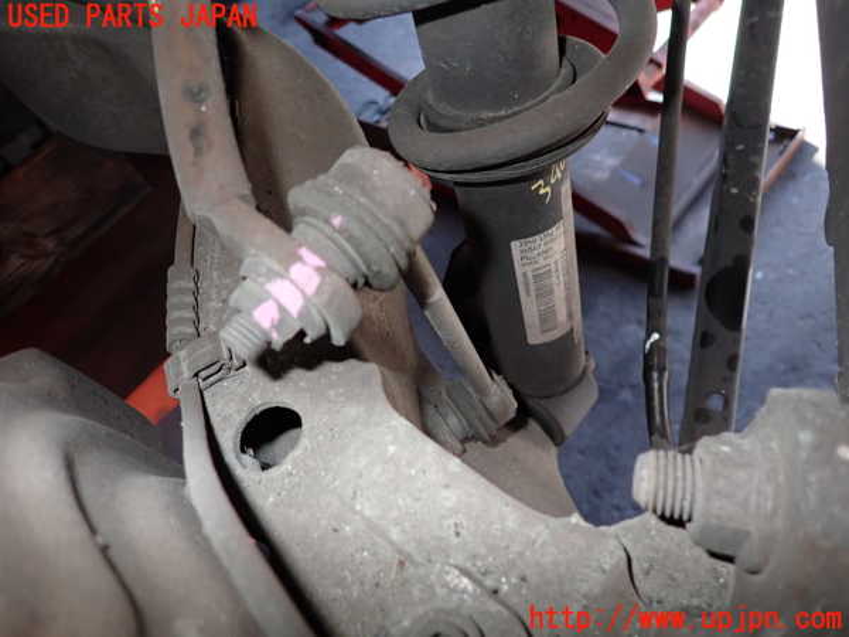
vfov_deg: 54.9
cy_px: 318
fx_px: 613
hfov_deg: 69.4
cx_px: 424
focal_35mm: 25
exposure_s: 1/30
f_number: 5.6
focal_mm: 4.5
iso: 200
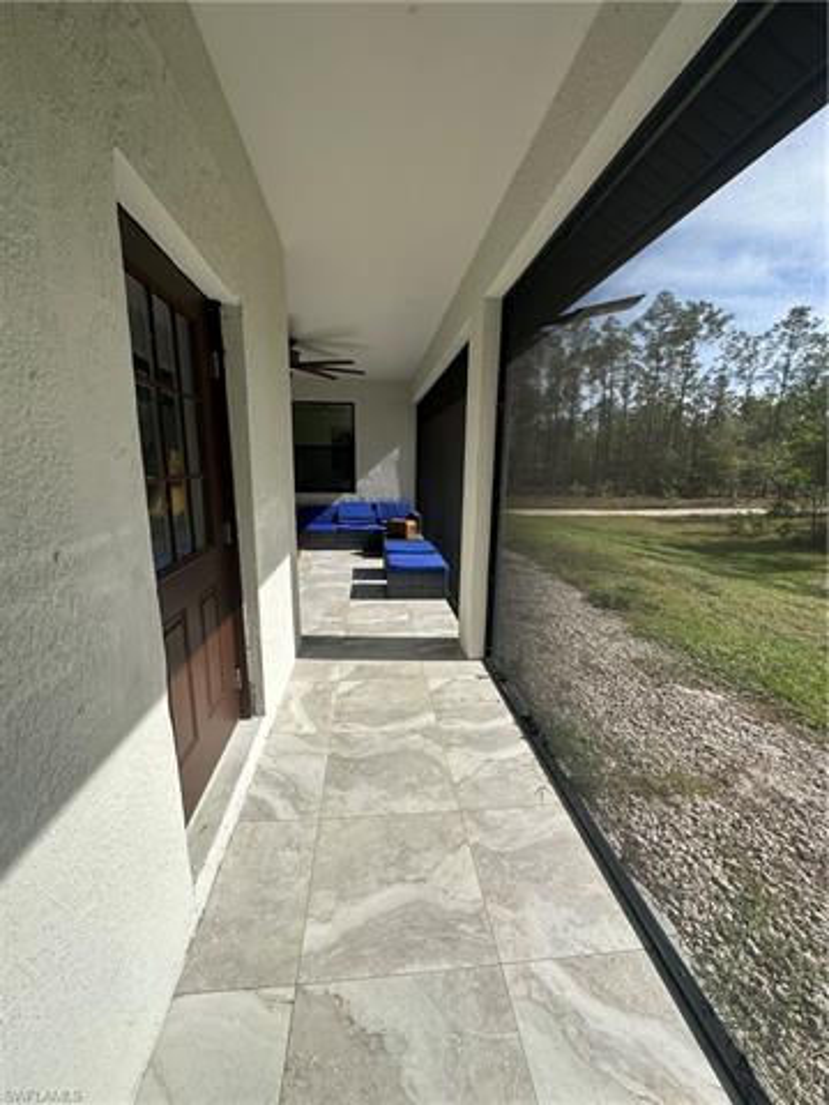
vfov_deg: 102.1
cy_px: 552
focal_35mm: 14
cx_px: 414
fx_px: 447
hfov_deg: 85.7
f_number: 2.2
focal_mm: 2.22
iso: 40
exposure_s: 1/1052
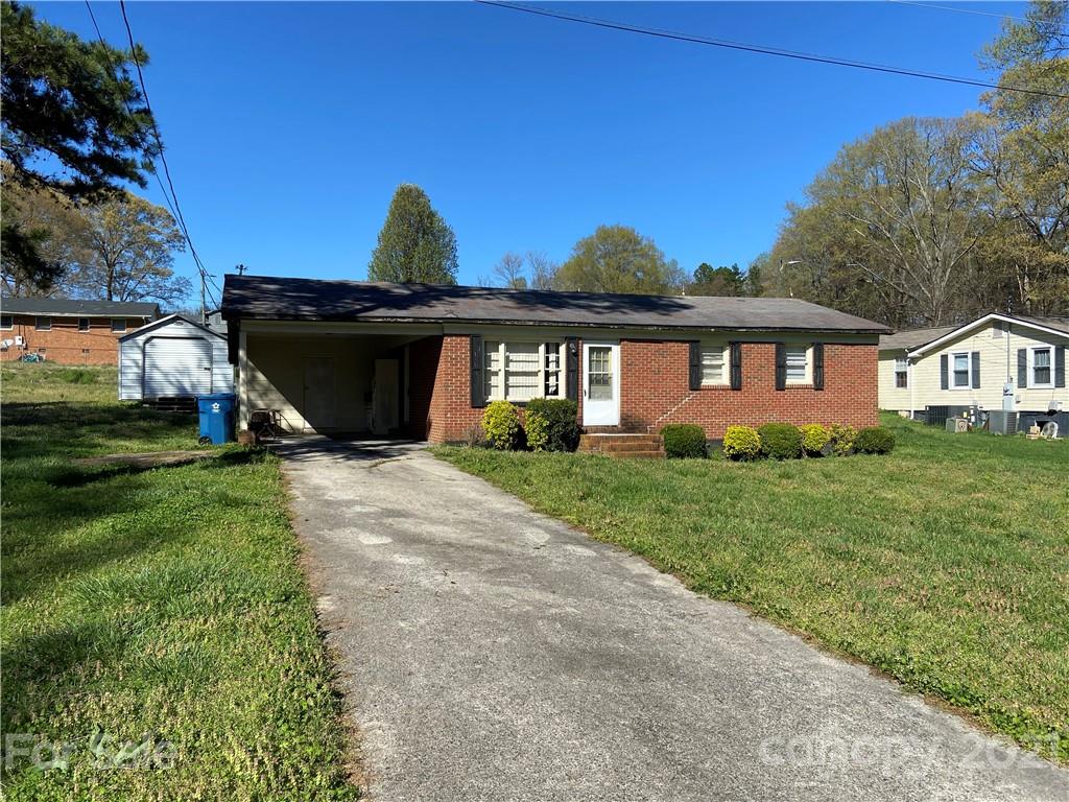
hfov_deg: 67.3
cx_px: 534
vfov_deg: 53.1
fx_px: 803
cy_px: 401
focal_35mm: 26
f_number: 1.8
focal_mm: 4.25
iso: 32
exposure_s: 1/2463
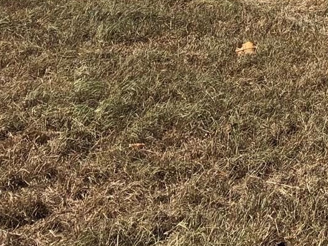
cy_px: -168
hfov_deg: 17.3
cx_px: 386
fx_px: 1033
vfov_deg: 12.6
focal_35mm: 109
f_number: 1.8
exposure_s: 1/2857
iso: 20
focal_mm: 3.99
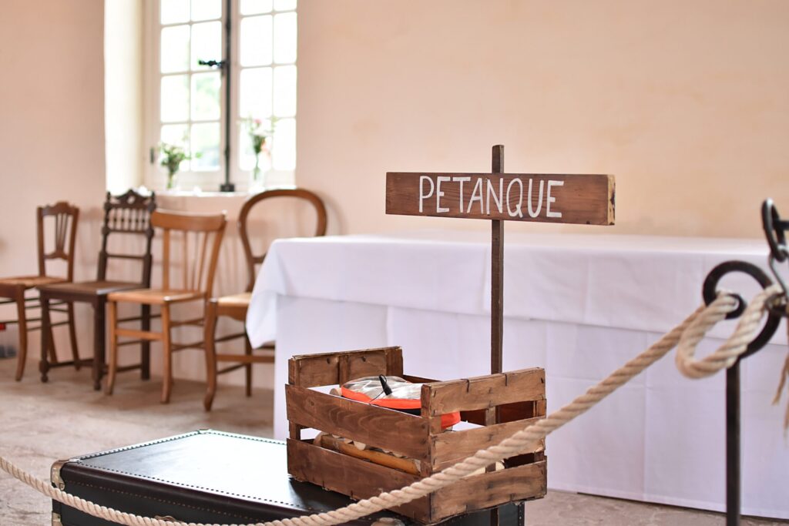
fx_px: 1151
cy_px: 263
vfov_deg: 25.8
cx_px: 394
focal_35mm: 52
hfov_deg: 37.8
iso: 640
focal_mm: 35
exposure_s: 1/160
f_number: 1.8
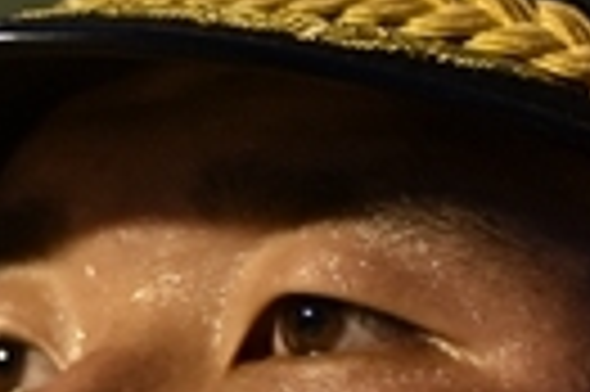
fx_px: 4812
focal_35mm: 294
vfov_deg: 4.6
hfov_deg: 7.0
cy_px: 482
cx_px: 241
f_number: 2.8
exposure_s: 1/80
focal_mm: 60
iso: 1000
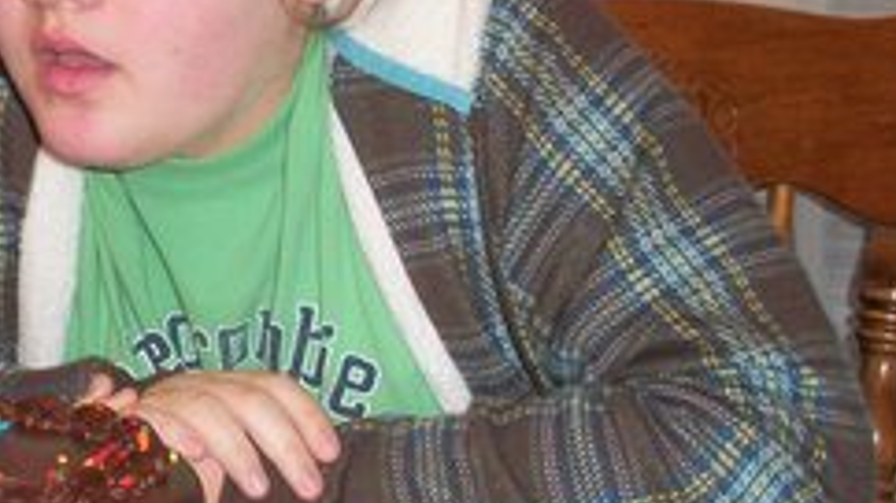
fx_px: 2399
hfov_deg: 20.6
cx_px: 56
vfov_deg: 12.0
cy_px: 252
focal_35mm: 101
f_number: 3.1
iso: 160
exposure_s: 1/30
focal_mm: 6.3
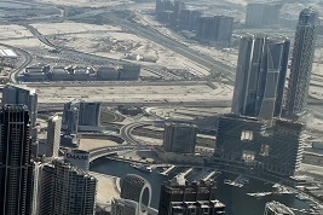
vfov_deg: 21.0
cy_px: 43
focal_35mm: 64
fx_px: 574
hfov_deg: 22.6
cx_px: -217
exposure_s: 1/250
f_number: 5.6
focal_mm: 12
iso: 100
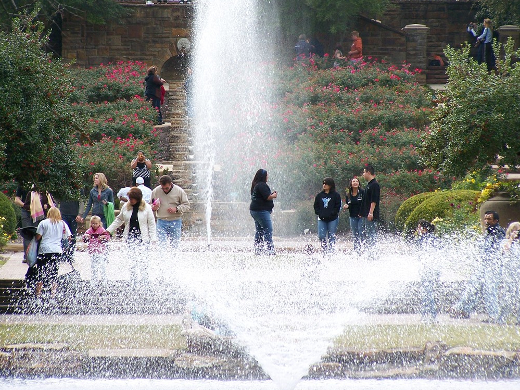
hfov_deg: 6.5
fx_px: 4581
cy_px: 152
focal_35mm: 305
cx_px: 270
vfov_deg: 4.9
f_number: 3.3
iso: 100
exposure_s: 1/250
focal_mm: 39.5
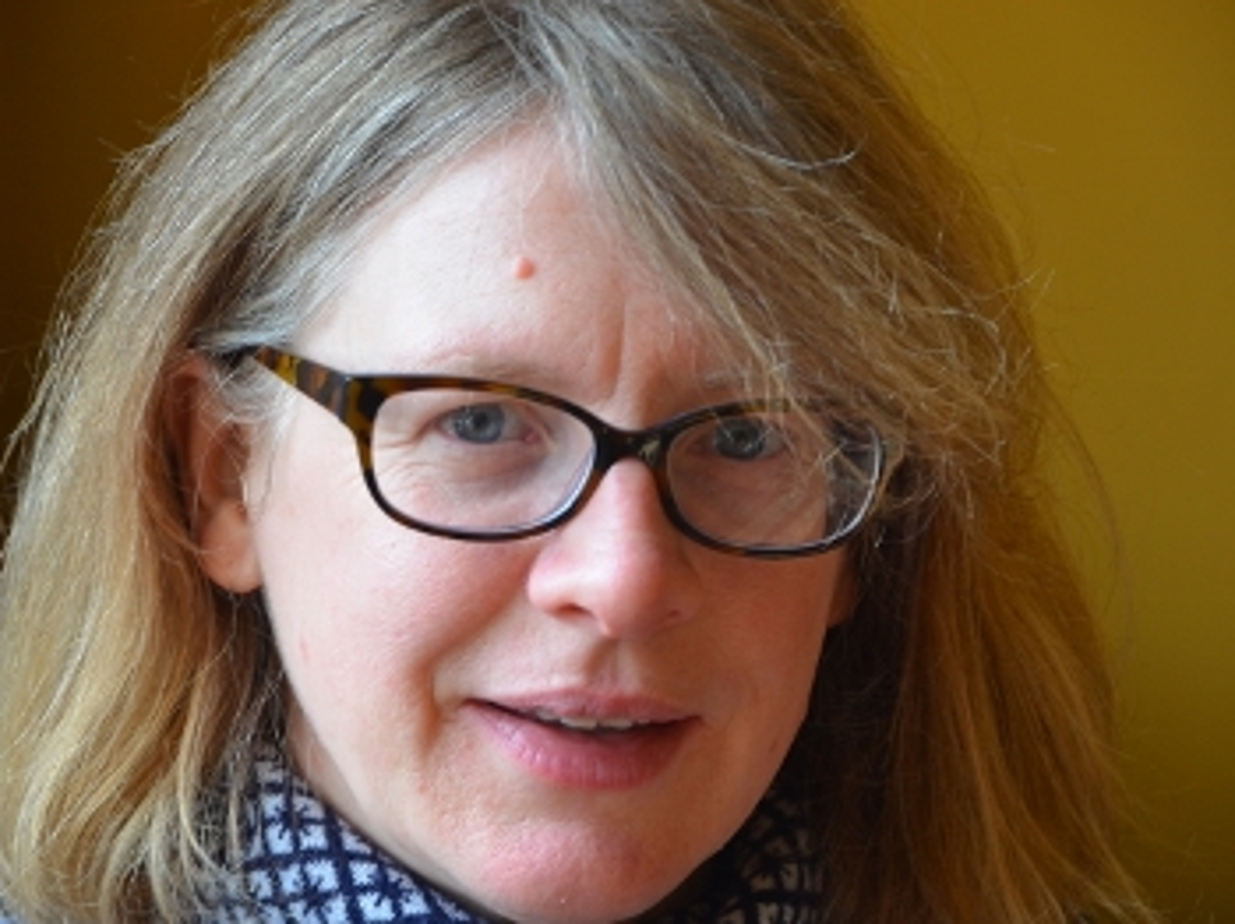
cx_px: 596
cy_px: 464
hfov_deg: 8.0
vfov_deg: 6.0
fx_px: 8806
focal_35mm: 247
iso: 400
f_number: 7.1
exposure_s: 1/60
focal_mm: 150
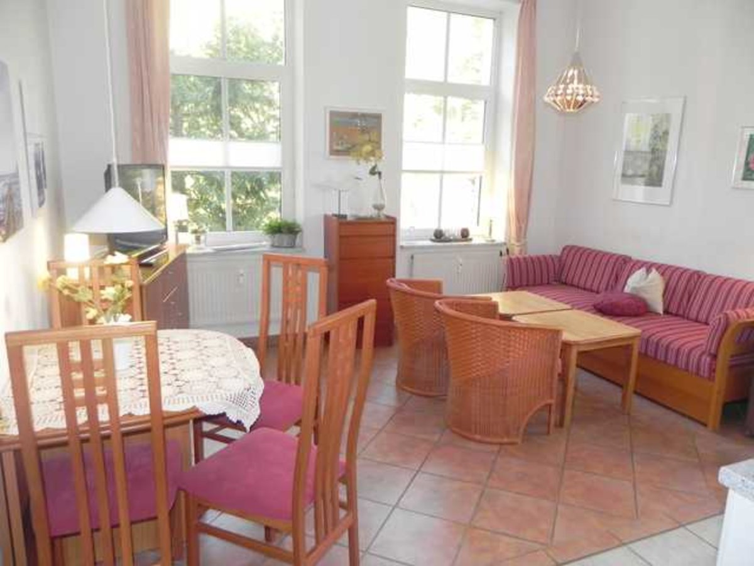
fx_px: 566
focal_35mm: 26
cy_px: 283
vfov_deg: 53.1
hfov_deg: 67.3
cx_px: 377
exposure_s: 1/30
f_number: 2.8
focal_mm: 4.6
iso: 162
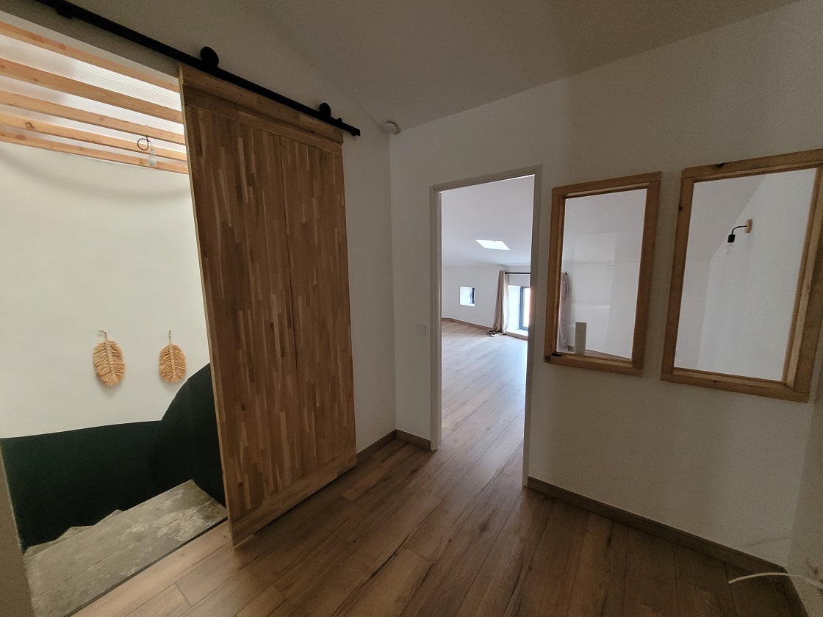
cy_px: 308
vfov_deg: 89.9
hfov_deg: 106.2
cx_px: 412
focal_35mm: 13
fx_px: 309
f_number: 2.2
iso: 320
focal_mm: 1.74
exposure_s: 1/33
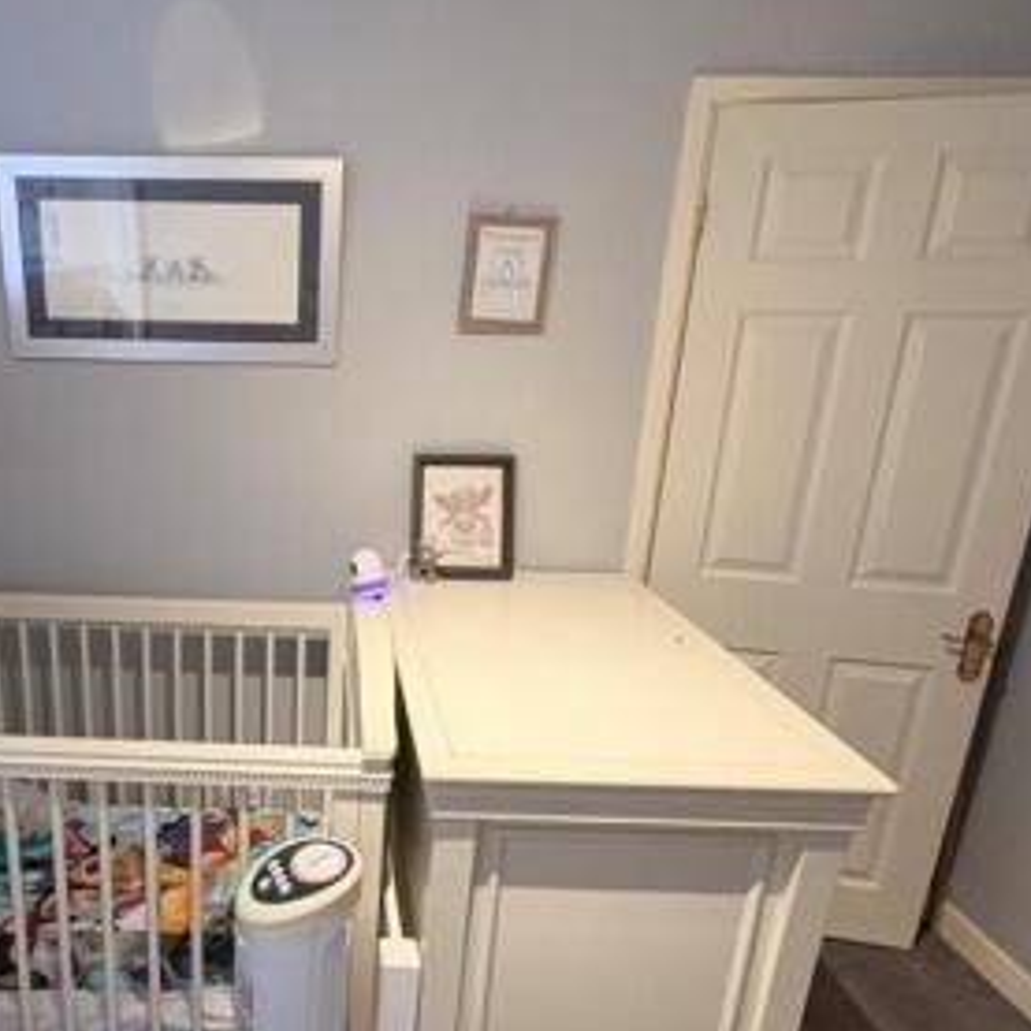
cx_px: 283
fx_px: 876
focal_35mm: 26
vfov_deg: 60.6
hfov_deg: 58.4
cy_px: 597
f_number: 2.2
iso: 320
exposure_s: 1/60
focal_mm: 2.22
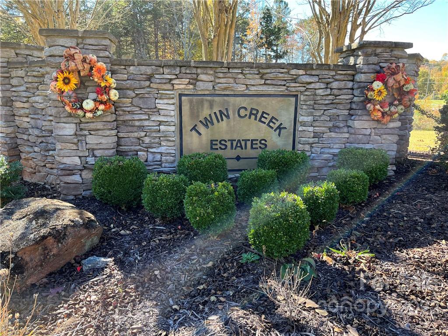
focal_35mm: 26
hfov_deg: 67.3
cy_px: 168
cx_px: 224
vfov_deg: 53.1
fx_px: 336
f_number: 1.6
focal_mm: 5.1
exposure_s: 1/241
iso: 50
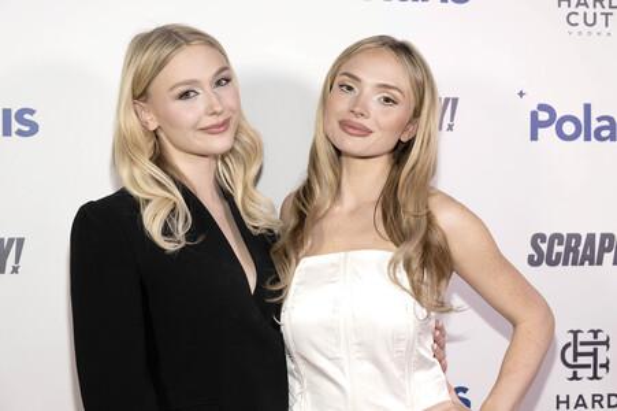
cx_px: 308
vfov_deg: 24.6
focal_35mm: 55
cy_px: 206
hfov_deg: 36.3
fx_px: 942
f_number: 5
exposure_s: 1/200
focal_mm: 55
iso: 800
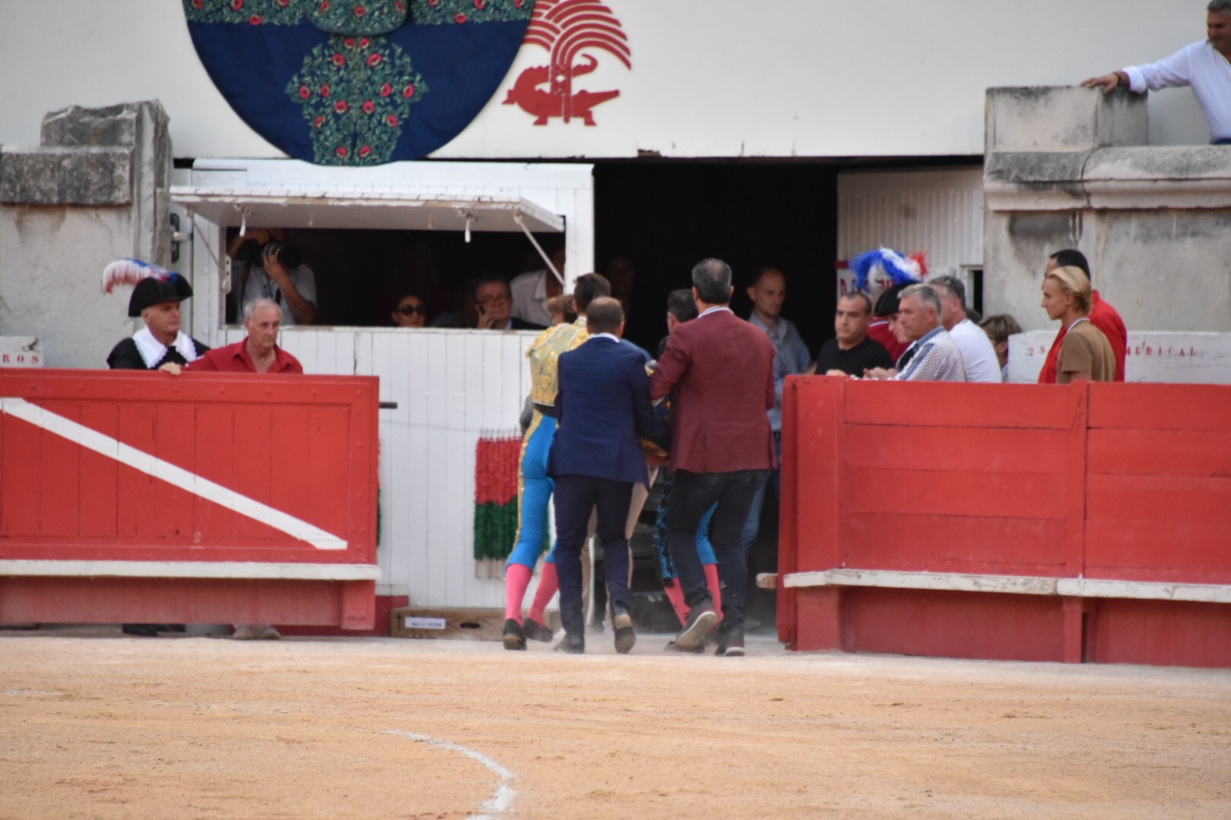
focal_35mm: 300
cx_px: 616
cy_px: 410
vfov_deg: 4.6
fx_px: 10258
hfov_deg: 6.9
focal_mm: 300
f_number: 5.6
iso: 5000
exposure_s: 1/640
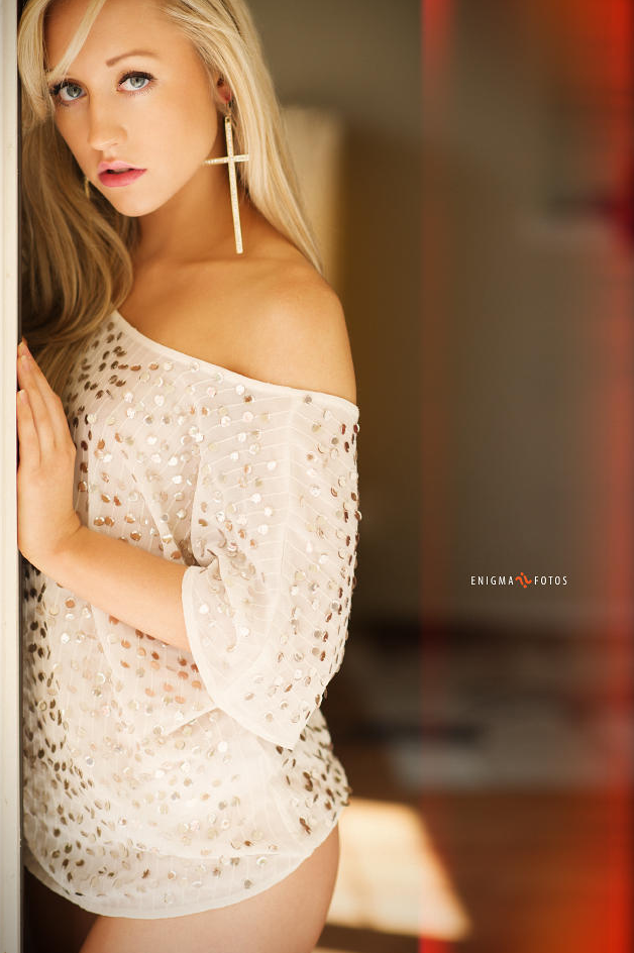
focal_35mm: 90
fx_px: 2381
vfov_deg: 22.6
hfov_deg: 15.2
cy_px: 455
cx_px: 326
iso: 400
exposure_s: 1/1250
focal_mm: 85
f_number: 2
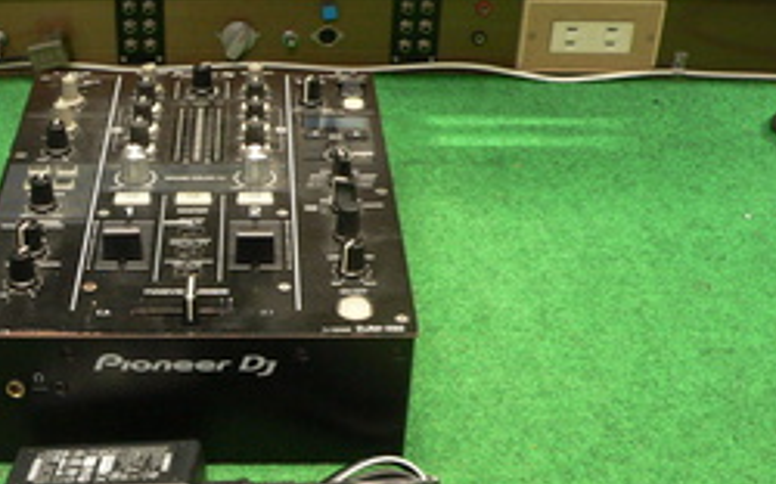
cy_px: 389
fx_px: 1226
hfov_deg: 34.6
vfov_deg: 22.0
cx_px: 233
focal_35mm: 58
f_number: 2.8
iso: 200
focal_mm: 6
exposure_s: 1/10
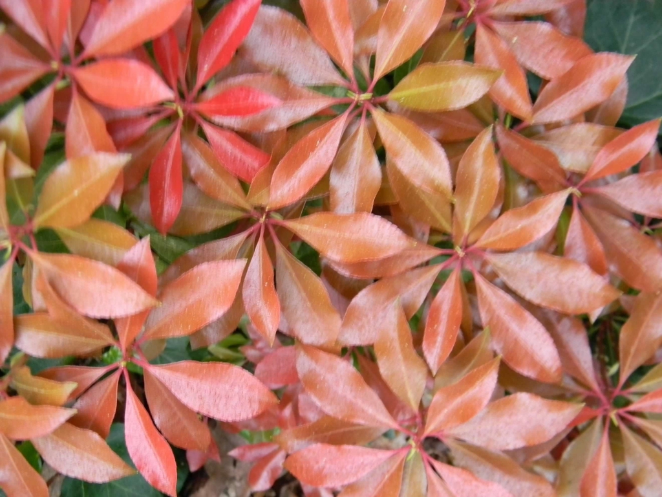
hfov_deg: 45.8
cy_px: 248
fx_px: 784
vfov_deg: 35.1
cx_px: 331
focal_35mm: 41
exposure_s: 1/9.2
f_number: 3.8
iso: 400
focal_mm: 7.3
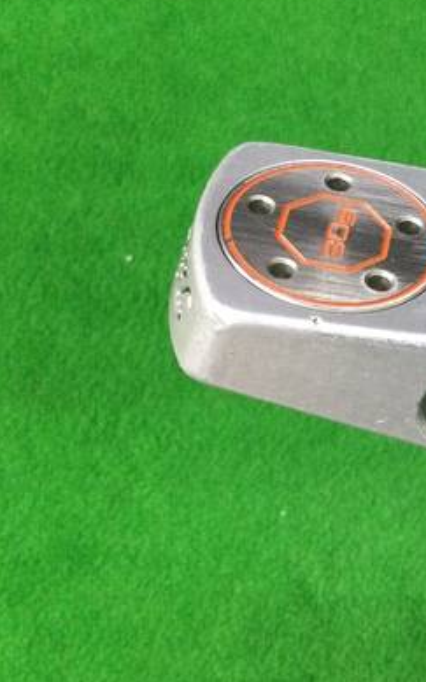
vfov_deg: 37.5
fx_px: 1003
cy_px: 366
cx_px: 472
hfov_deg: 22.6
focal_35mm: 54
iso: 125
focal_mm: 3.3
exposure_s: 1/30
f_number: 2.4
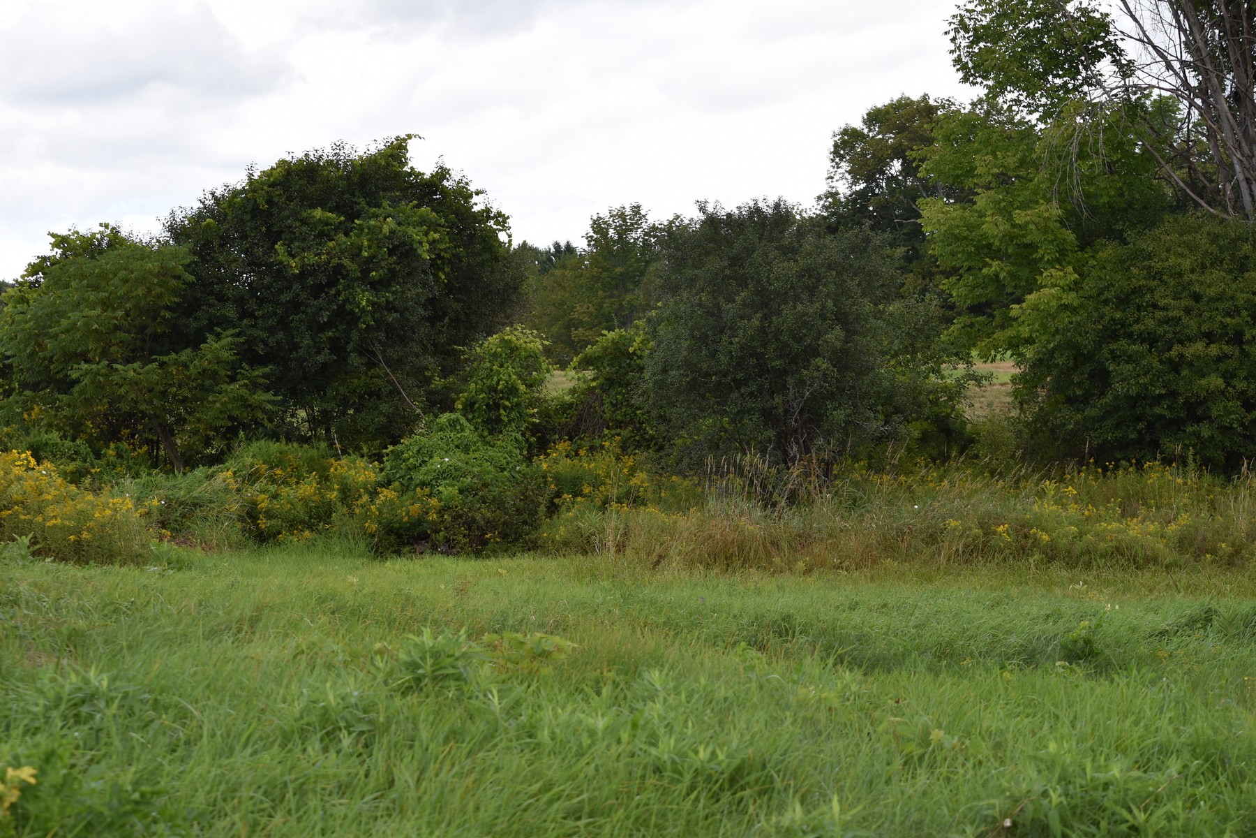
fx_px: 2878
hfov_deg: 24.6
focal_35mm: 82
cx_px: 628
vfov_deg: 16.6
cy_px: 419
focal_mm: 55
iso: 100
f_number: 7.1
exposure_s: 1/200
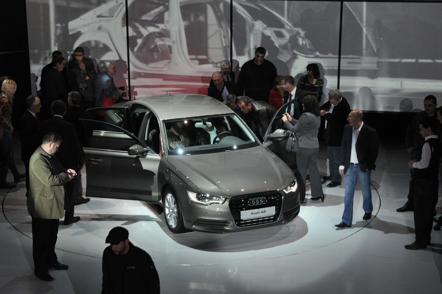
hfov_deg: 27.0
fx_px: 920
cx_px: 221
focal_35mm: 75
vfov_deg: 18.1
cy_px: 147
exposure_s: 1/60
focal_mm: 50
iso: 800
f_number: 5.6
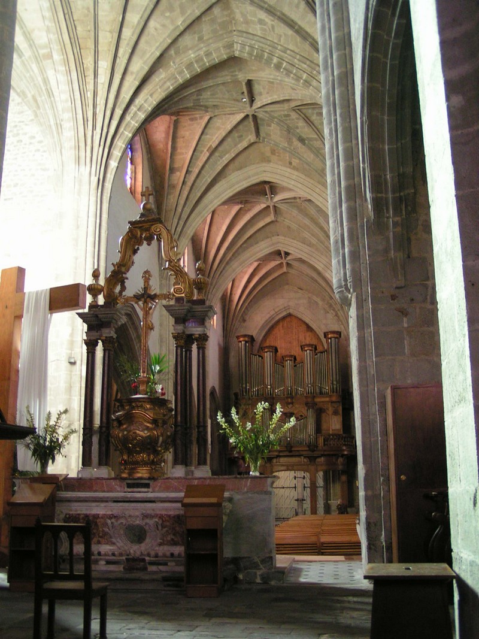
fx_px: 701
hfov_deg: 37.7
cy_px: 320
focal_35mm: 38
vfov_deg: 49.0
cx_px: 240
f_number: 2.8
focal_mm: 5.8
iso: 200
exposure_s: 1/3
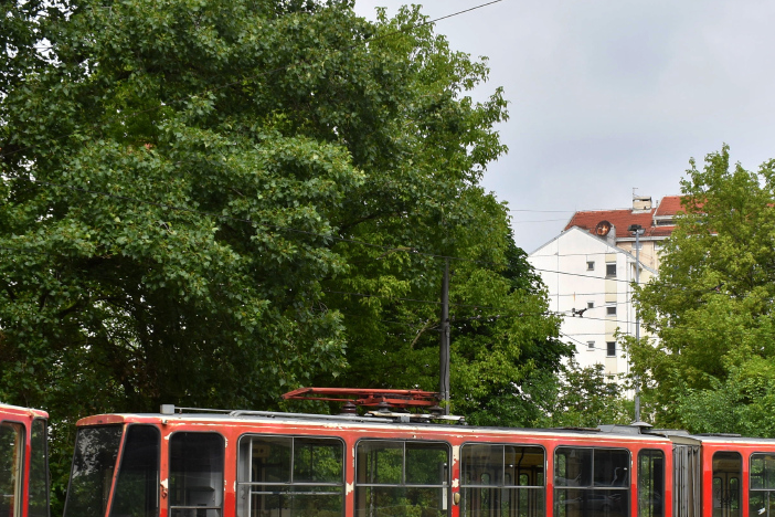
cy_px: 425
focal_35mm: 64
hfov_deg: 31.2
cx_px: 522
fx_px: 1376
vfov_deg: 21.0
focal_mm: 23
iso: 200
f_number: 9
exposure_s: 1/320
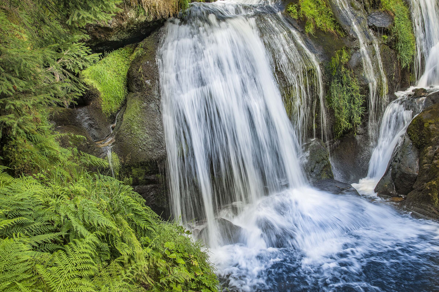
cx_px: 220
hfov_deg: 55.8
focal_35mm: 34
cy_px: 146
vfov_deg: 38.8
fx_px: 414
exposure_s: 1/13
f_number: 14
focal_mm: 34
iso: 125
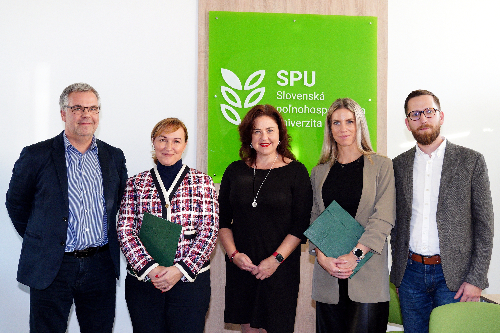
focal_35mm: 33
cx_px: 250
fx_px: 458
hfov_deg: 57.2
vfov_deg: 39.9
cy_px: 166
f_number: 4
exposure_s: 1/250
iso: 3200
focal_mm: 33
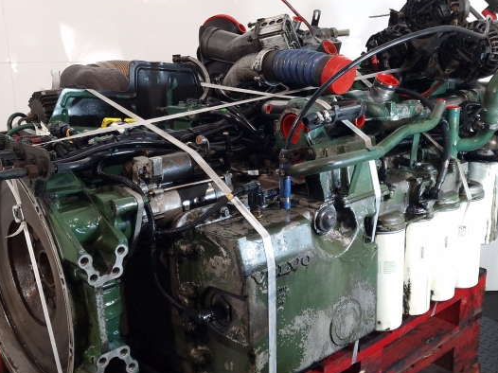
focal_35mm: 35
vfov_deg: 40.6
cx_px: 240
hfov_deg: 52.6
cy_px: 201
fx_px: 503
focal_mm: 6.4
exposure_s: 1/50
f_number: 1.8
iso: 80
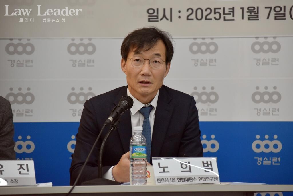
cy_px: 98
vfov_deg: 6.3
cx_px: 146
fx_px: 1770
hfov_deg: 9.5
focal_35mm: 218
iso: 1250
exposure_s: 1/250
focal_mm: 145
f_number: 6
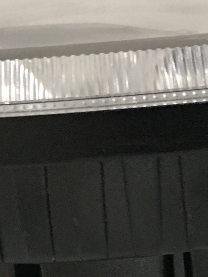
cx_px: 137
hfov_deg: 11.4
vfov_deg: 15.1
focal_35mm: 130
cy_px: 210
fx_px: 1041
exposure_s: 1/25
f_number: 2.2
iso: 200
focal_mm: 4.15
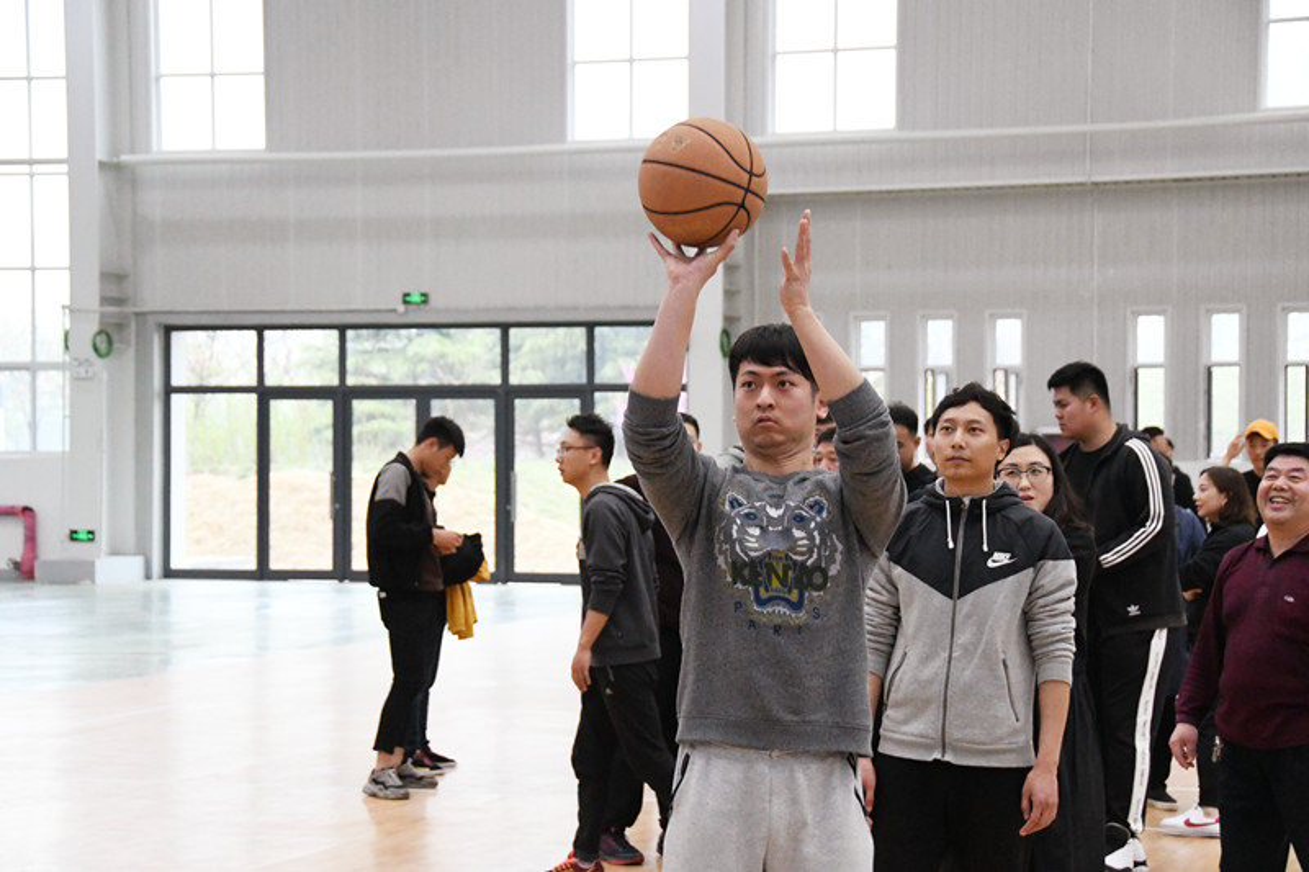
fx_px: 2981
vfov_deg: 16.6
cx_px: 654
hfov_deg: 24.8
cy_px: 436
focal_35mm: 82
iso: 9000
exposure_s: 1/1250
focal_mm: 55
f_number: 4.8
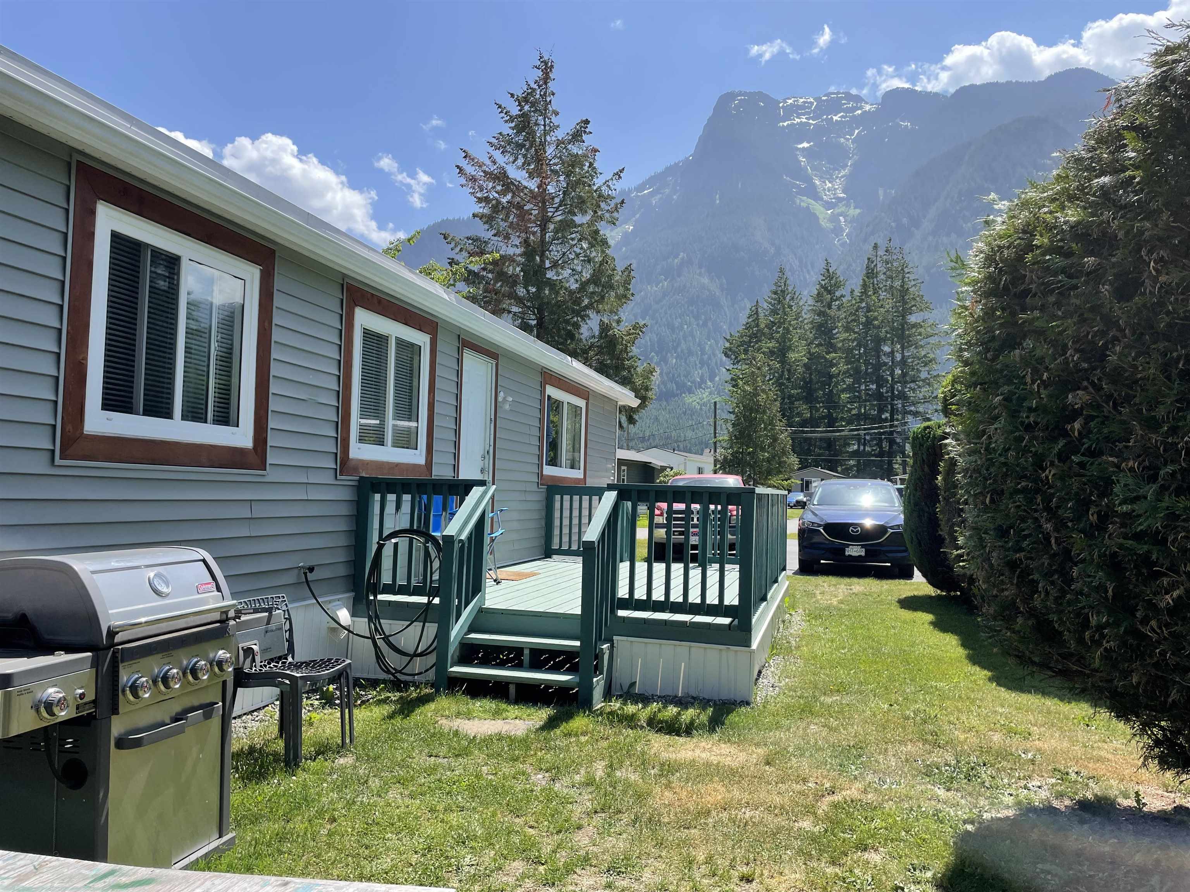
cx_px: 595
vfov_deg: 53.1
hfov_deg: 67.3
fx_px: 894
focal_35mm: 26
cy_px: 446
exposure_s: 1/2257
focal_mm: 4.2
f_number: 1.6
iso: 32
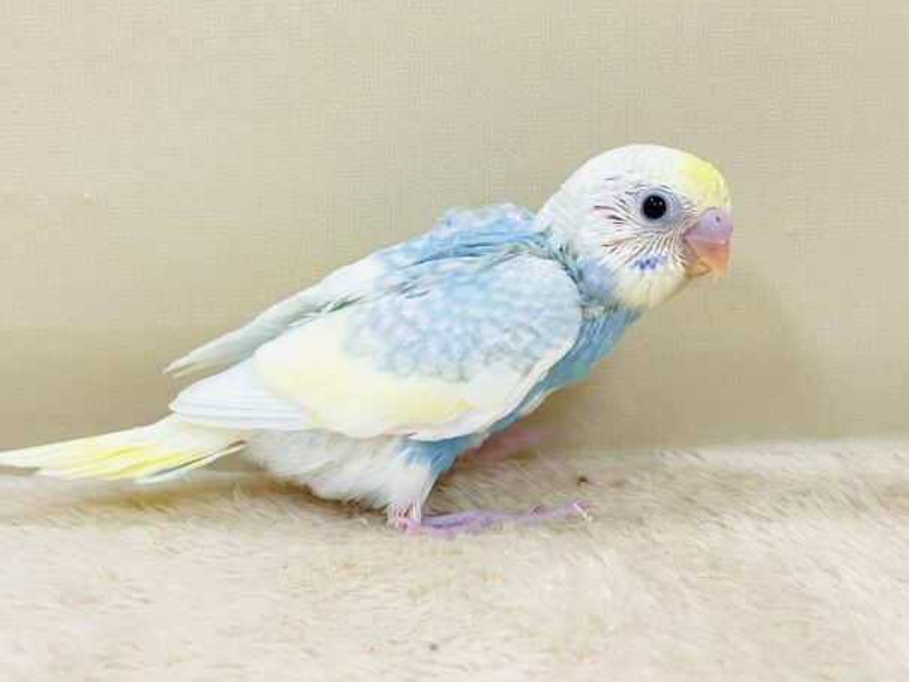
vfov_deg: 26.6
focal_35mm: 55
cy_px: 326
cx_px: 433
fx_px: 1445
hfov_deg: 34.9
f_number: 2
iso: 125
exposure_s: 1/116
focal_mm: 6
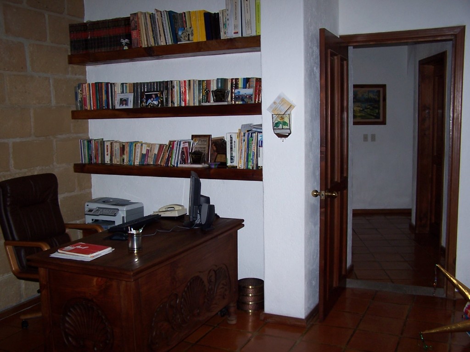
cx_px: 235
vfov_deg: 37.7
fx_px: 516
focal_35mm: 38
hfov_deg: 49.0
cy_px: 176
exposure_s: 1/60
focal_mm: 6.3
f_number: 2.8
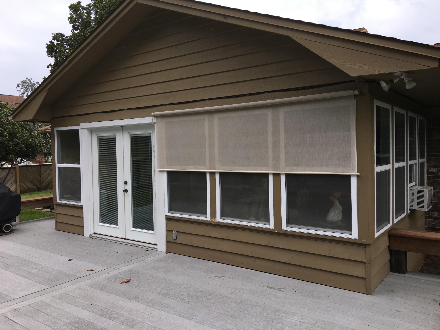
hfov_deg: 61.7
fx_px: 369
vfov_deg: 48.2
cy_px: 165
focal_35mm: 29
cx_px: 220
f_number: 2.2
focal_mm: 4.15
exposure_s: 1/712
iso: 25
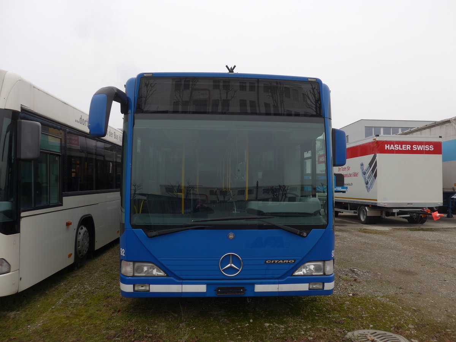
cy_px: 171
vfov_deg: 48.2
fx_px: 382
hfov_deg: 61.7
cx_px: 228
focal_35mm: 29
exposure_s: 1/125
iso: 80
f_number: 2.8
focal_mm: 6
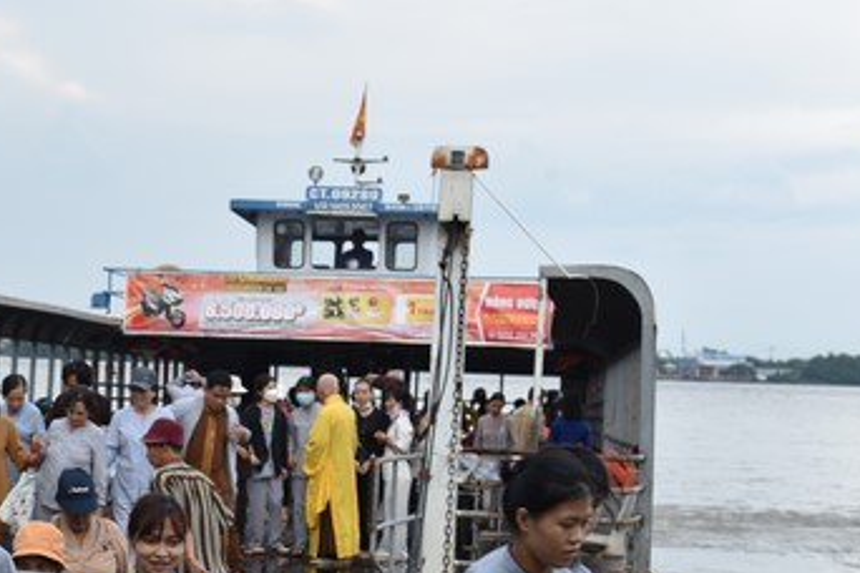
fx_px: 2269
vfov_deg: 14.3
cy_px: 503
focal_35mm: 95
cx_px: 138
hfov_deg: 21.1
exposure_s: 1/100
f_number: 5
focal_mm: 50
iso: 400
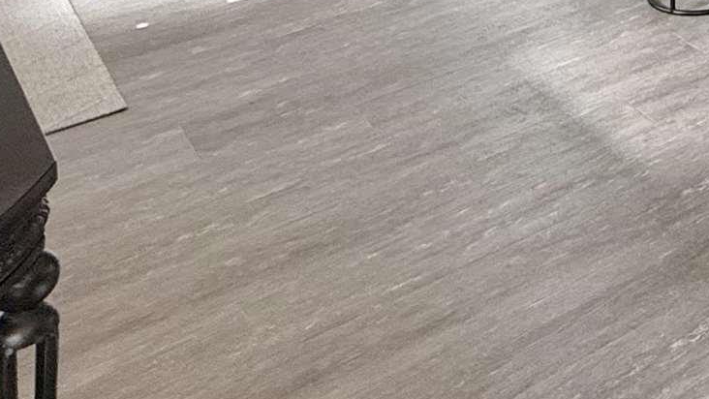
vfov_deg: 14.4
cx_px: 1031
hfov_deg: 25.6
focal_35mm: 64
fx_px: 1203
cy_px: -477
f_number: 2.2
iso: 100
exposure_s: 1/120
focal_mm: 2.22
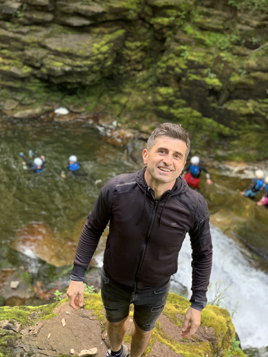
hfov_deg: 28.0
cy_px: 178
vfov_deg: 36.8
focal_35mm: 52
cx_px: 134
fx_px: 537
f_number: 2.4
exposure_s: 1/122
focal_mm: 6
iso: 40
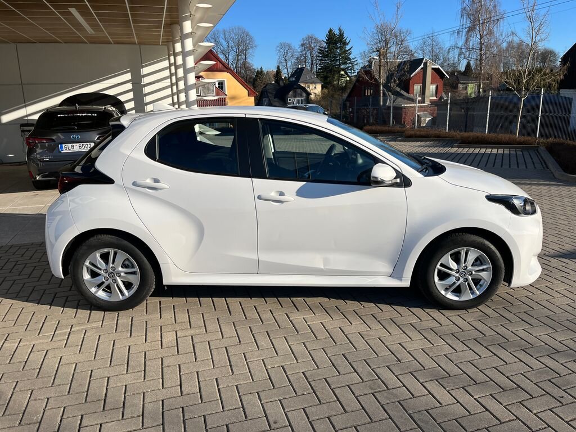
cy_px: 216
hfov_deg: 67.3
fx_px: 433
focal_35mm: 26
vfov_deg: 53.1
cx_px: 288
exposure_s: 1/3745
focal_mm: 5.1
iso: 50
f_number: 1.6
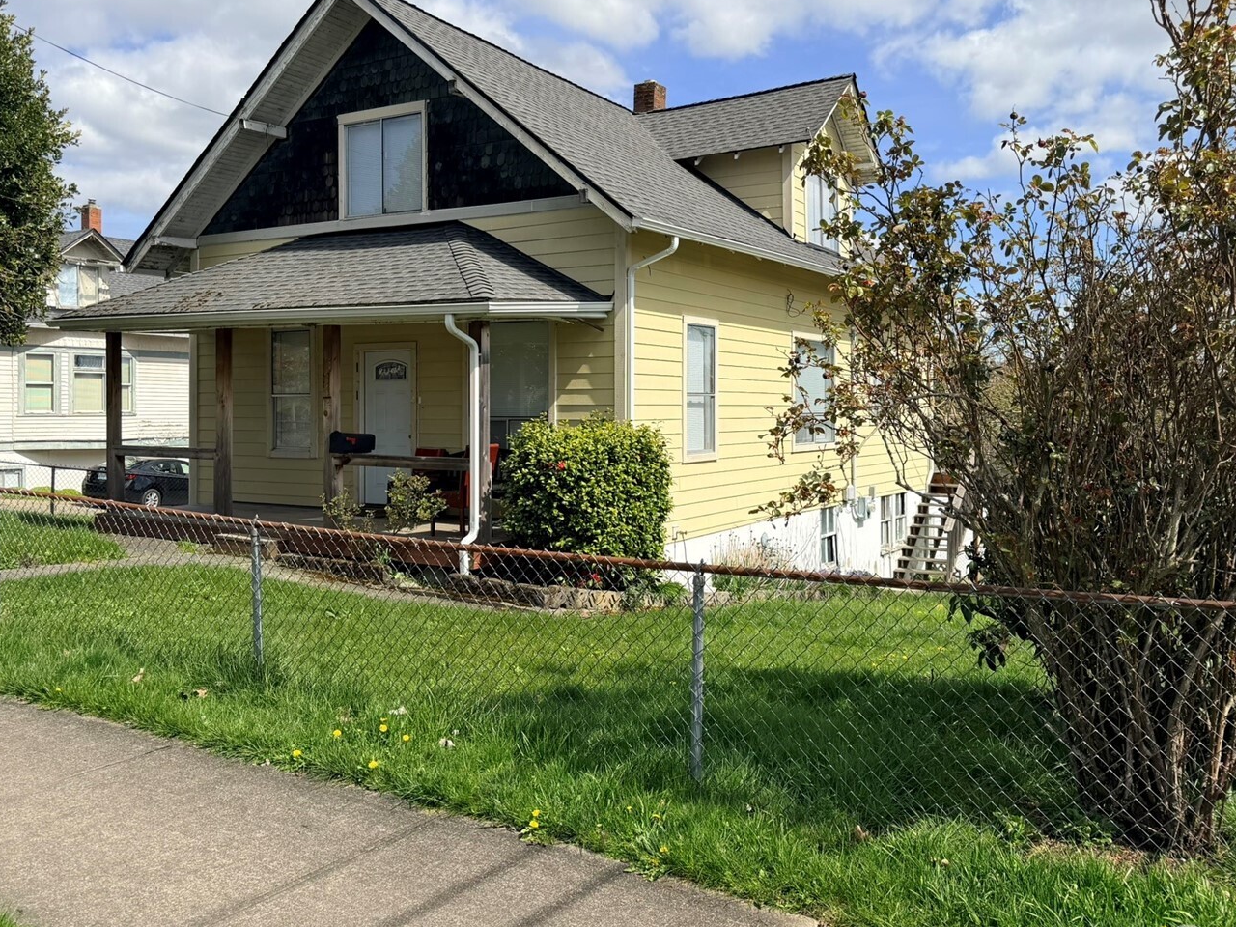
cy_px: 410
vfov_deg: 46.7
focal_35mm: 30
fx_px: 1071
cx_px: 639
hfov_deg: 59.9
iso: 80
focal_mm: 6.76
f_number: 1.78
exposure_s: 1/5714
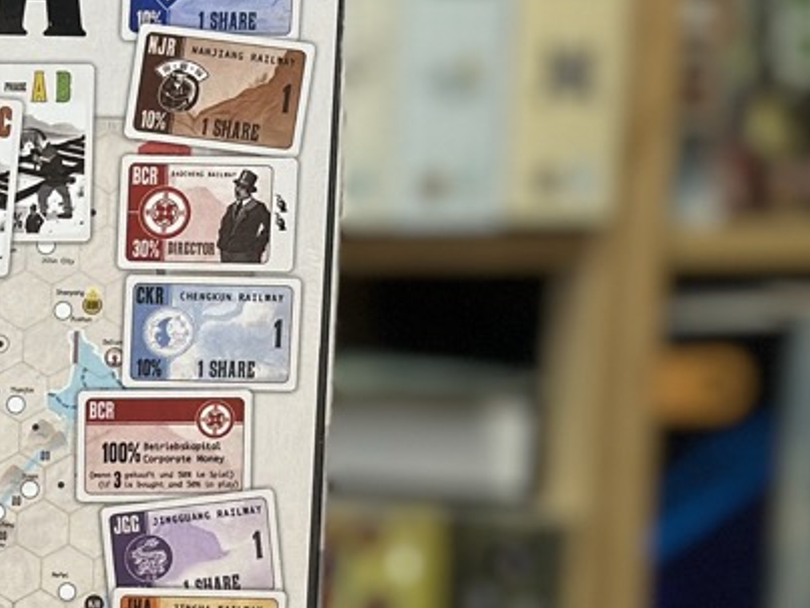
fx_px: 3557
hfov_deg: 12.6
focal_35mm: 152
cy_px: 656
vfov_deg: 9.7
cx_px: -263
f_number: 1.78
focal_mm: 6.86
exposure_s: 1/50
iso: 100
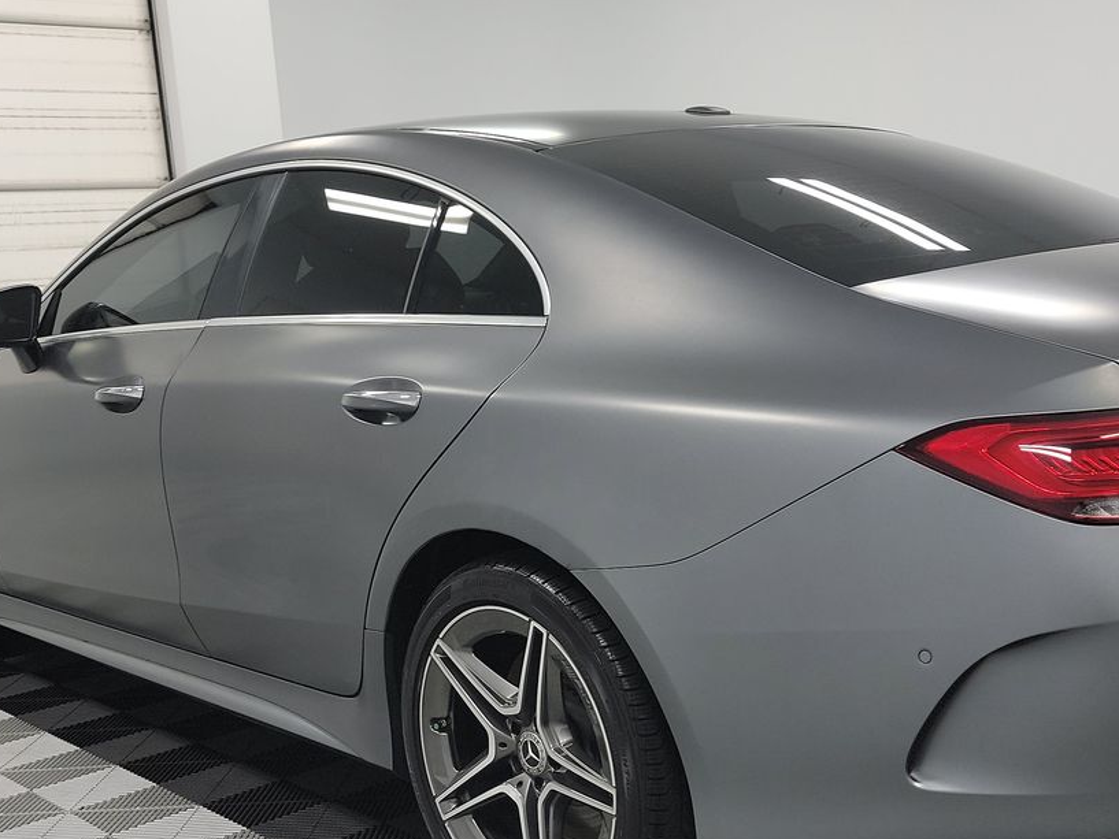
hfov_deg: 40.3
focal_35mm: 47
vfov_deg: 30.6
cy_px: 573
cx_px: 638
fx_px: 1520
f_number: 1.8
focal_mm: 6.7
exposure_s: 1/59
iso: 52
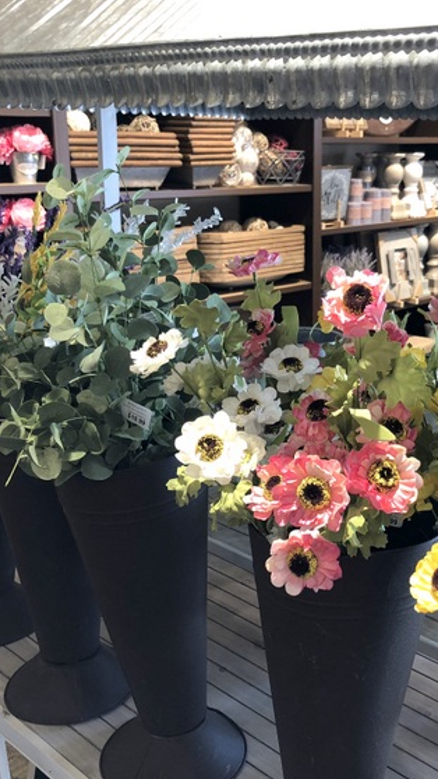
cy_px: 392
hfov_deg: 28.4
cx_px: 347
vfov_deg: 49.4
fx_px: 846
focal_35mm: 41
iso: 40
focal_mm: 3.99
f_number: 1.8
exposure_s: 1/24
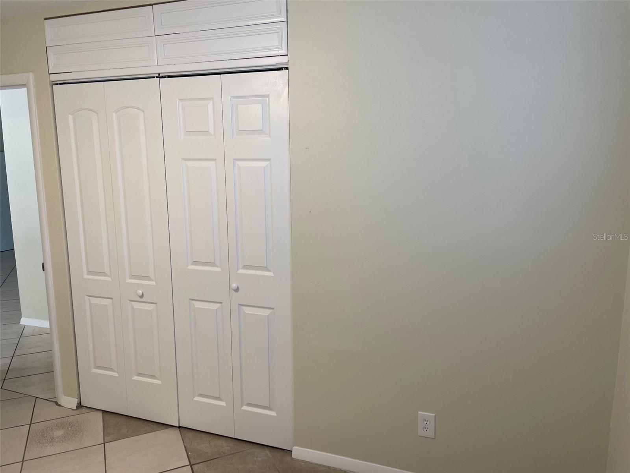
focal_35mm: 26
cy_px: 236
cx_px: 315
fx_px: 473
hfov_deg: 67.3
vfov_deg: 53.1
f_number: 1.6
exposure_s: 1/120
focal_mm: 4.2
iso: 100
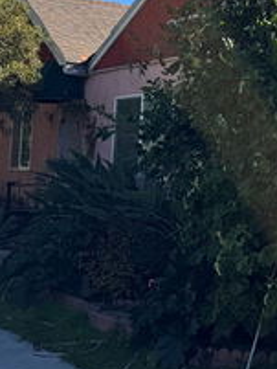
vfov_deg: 31.0
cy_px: 84
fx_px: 650
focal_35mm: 61
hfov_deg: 21.6
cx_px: 367
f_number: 1.78
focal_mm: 6.76
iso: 80
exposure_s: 1/2710
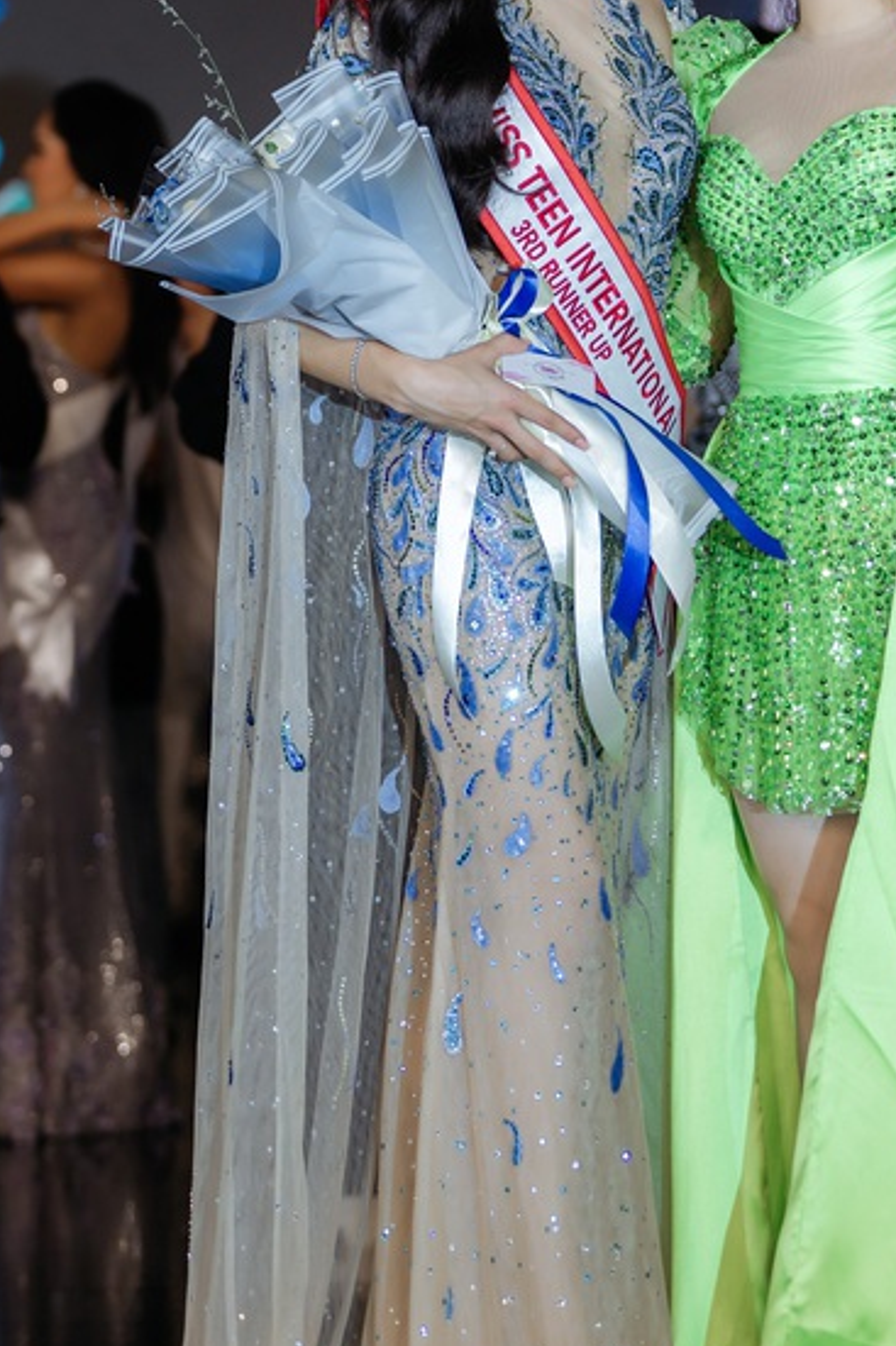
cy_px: 490
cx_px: 640
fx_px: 5865
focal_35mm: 157
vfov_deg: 13.1
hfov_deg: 8.7
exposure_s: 1/200
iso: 250
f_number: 2.5
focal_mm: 79
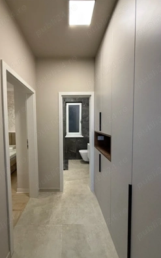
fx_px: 105
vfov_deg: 101.5
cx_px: 69
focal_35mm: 15
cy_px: 130
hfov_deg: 74.3
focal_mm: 2.22
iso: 320
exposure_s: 1/100
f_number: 2.2
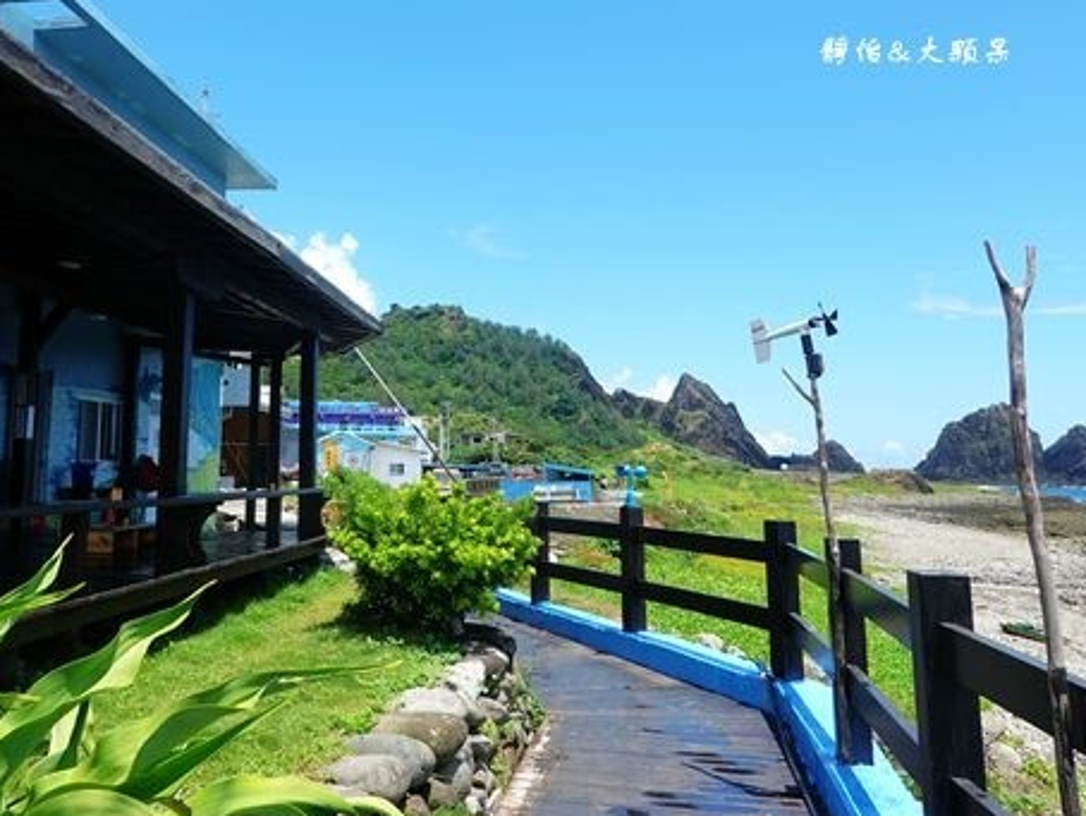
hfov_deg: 54.7
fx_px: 1036
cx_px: 409
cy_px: 307
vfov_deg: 42.7
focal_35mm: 33
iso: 125
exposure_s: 1/320
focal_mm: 9
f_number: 5.6
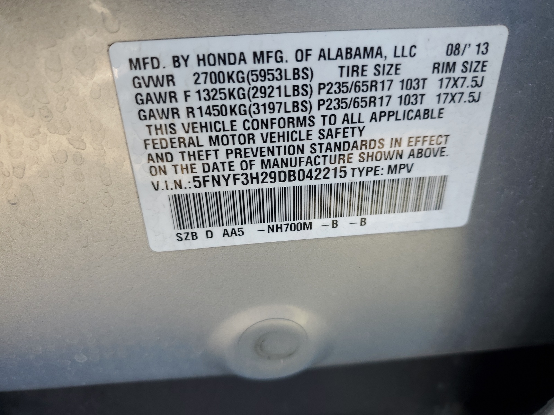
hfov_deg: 67.3
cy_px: 208
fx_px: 416
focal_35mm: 26
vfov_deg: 53.1
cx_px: 277
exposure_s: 1/145
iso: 50
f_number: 1.5
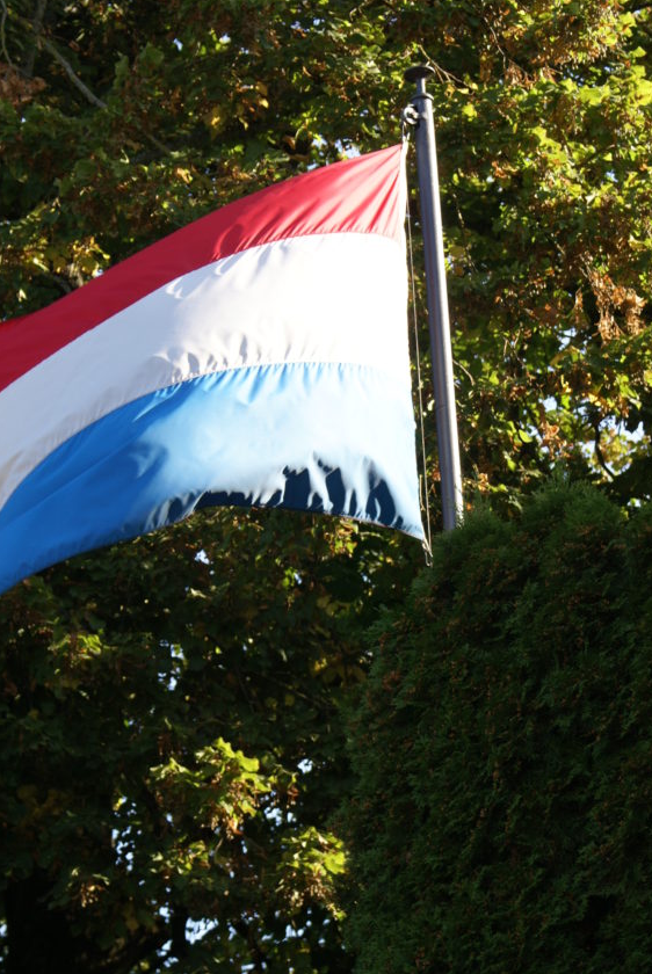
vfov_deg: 20.3
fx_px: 2726
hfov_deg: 13.6
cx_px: 284
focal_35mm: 101
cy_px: 437
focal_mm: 55
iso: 100
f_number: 6.3
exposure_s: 1/125
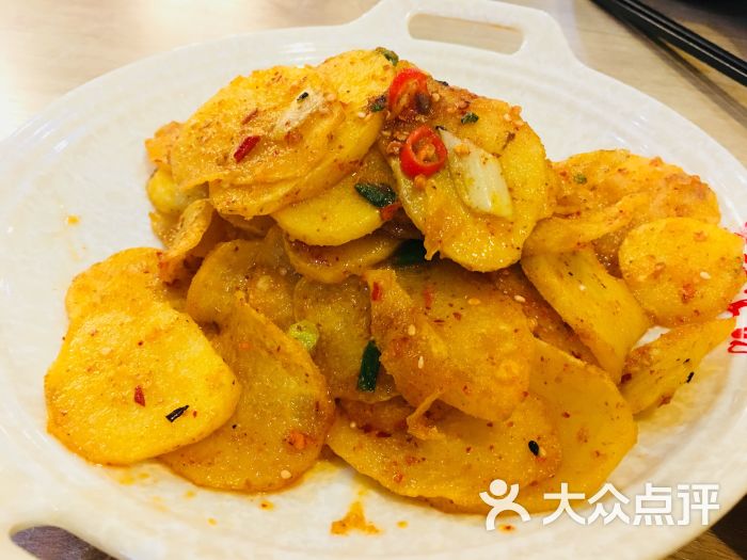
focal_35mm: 29
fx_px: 626
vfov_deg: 48.2
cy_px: 280
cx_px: 374
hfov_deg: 61.7
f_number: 2.2
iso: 100
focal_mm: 4.15
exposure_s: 1/8
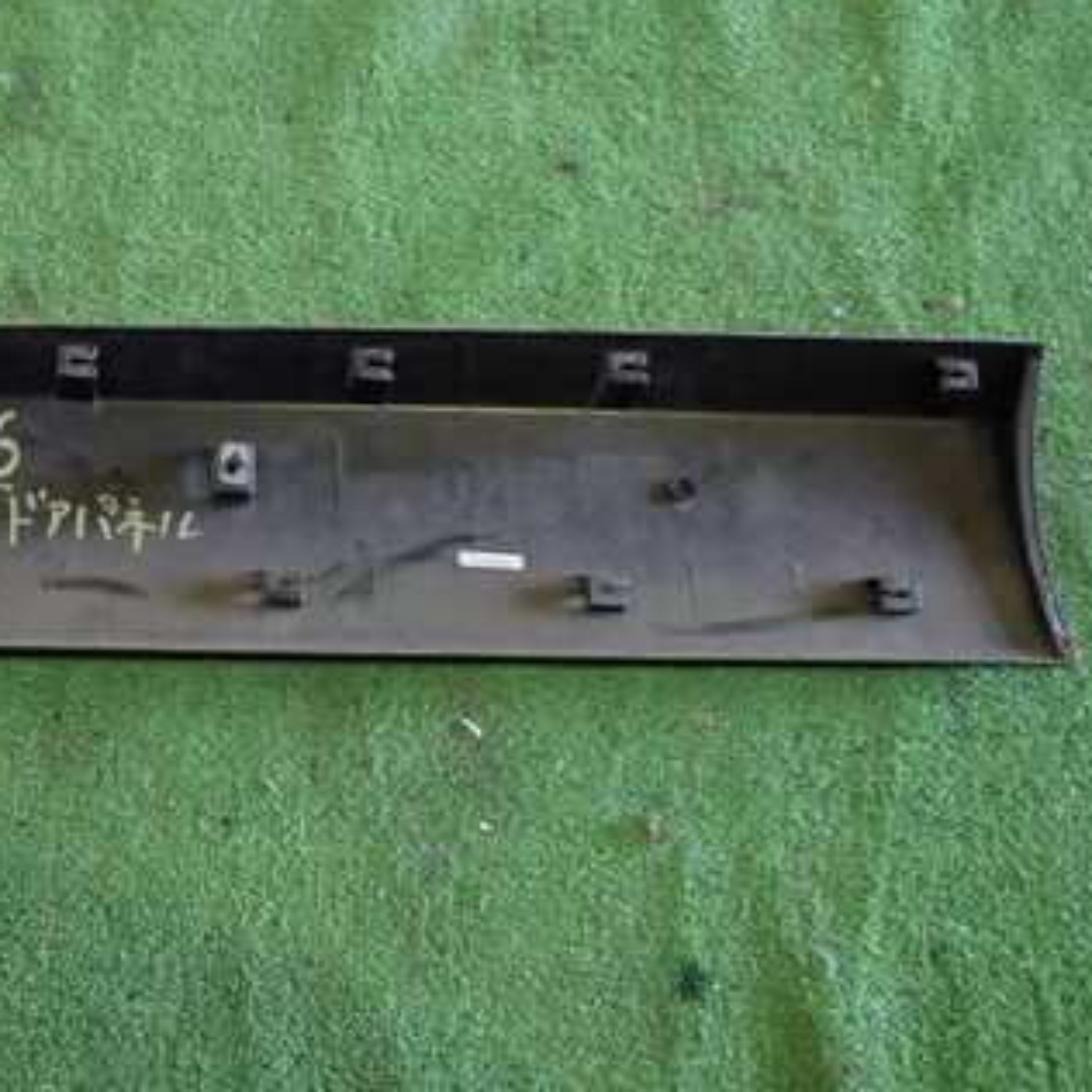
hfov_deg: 37.7
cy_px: 460
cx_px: 135
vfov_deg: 39.9
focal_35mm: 42
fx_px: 1499
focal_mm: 4.5
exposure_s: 1/30
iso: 400
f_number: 2
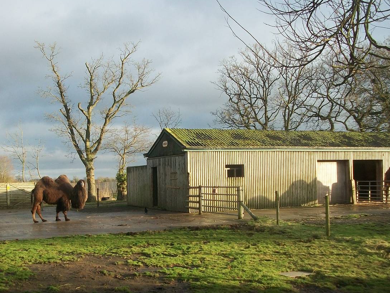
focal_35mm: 47
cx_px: 155
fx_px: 530
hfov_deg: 40.2
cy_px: 171
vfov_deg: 30.8
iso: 80
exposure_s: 1/320
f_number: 2.9
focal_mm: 5.7
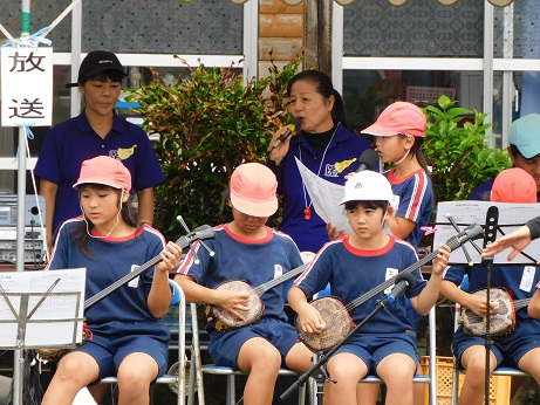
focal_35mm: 600
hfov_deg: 3.3
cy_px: 202
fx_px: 9362
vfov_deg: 2.5
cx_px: 270
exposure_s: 1/250
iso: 140
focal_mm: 107.5
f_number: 5.6
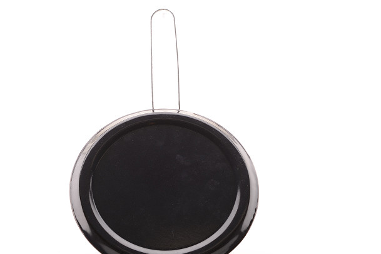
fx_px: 1249
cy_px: 156
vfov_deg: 11.6
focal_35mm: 118
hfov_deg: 17.3
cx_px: 170
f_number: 10
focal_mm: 60
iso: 100
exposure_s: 1/125
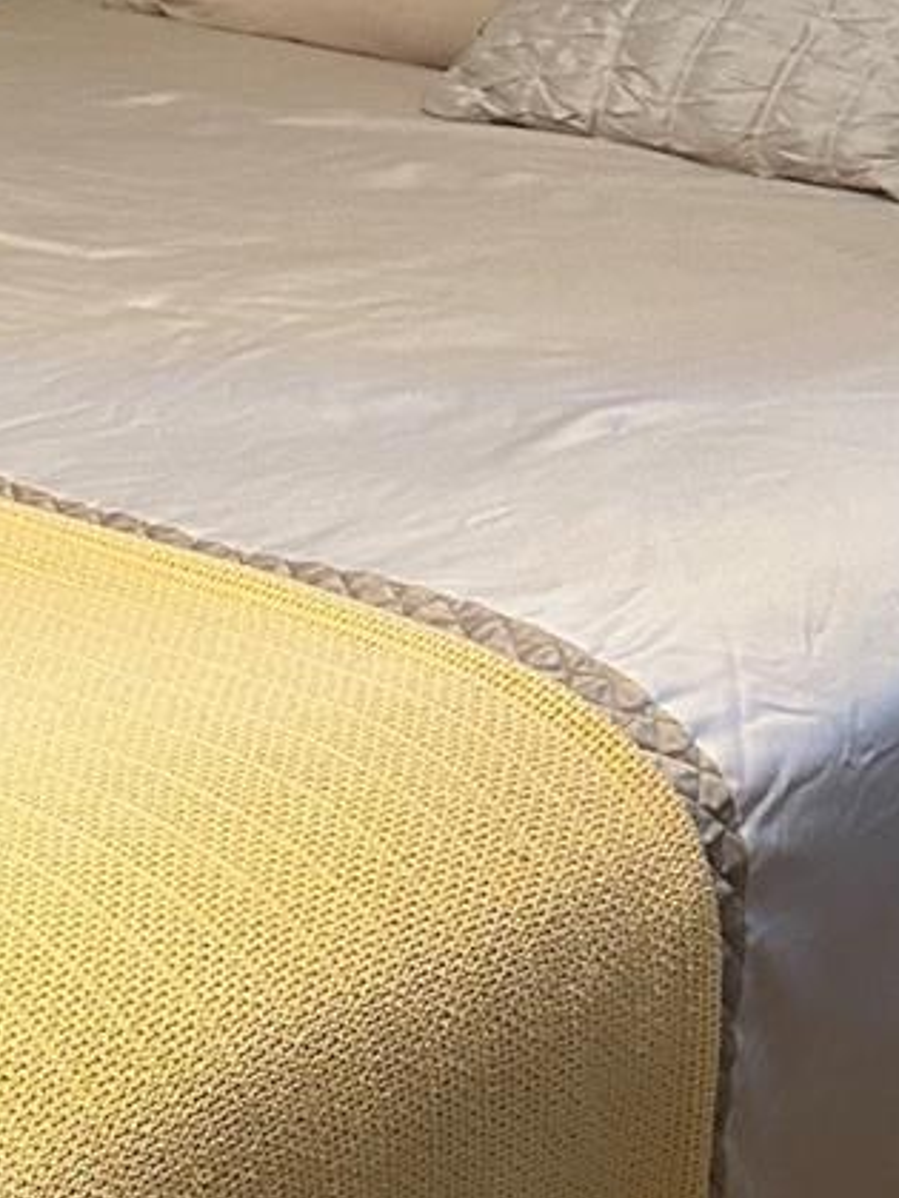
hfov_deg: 14.8
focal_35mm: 95
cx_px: -305
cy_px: 816
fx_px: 3290
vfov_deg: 20.6
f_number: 1.5
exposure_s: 1/60
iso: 250
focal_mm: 5.7
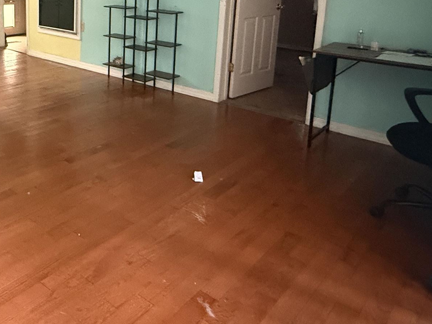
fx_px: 449
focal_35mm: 36
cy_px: 48
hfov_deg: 48.3
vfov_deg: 37.6
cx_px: 82
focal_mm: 2.22
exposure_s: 1/48
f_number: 2.2
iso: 1250
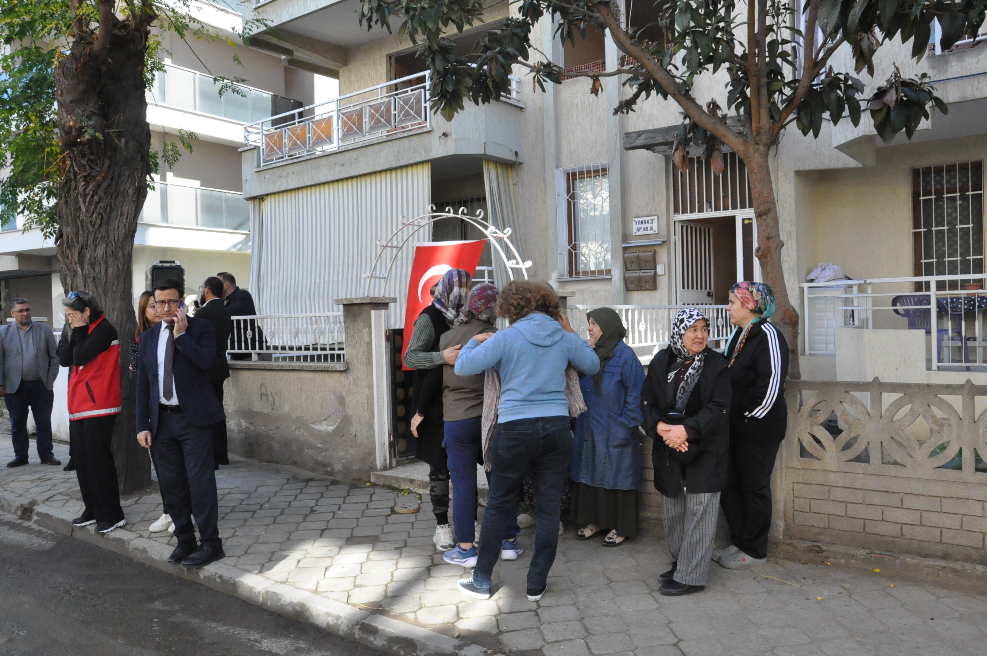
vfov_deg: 47.8
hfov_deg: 67.4
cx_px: 494
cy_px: 328
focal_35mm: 27
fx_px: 739
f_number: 11
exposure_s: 1/400
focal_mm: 18
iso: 3200
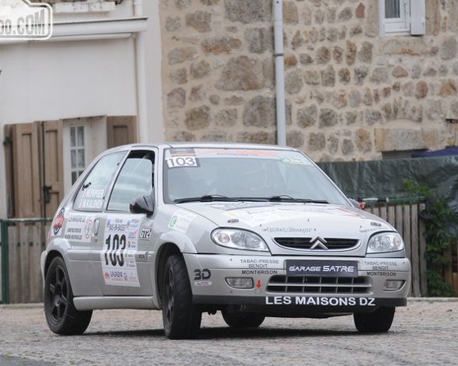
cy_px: 192
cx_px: 238
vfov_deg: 3.7
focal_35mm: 417
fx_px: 5652
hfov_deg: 4.6
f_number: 14
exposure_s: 1/800
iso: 500
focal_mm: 210
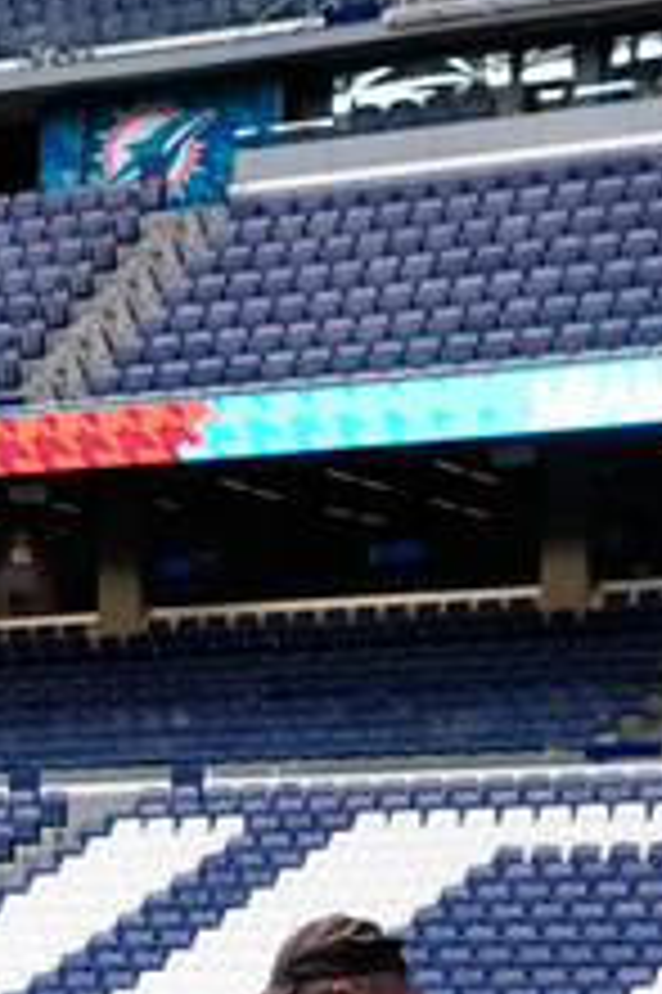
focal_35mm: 167
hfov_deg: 7.2
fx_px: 4613
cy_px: 1500
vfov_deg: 11.8
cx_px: -1396
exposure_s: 1/500
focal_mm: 24
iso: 2500
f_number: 4
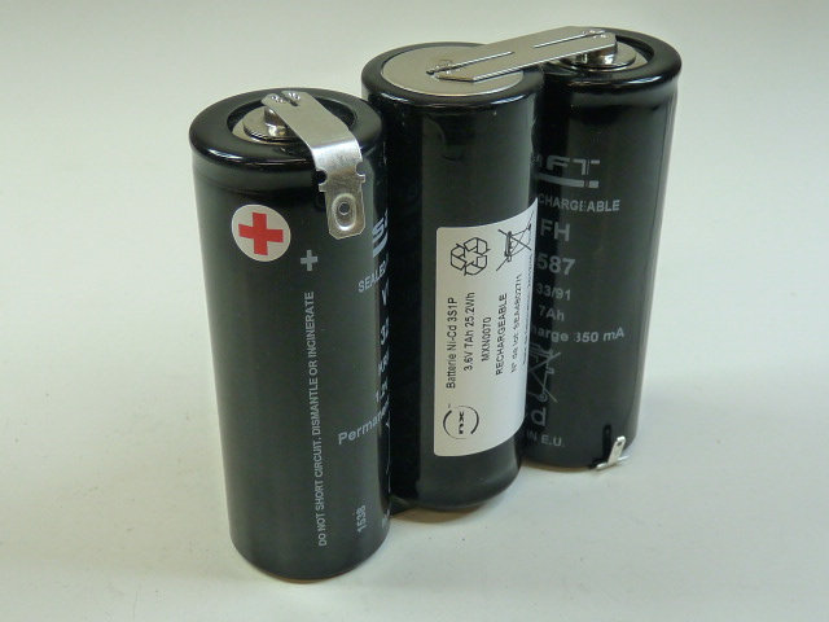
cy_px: 311
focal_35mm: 48
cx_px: 414
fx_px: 1150
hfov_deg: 39.7
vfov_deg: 30.3
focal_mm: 4.8
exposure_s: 1/50
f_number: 2.8
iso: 160
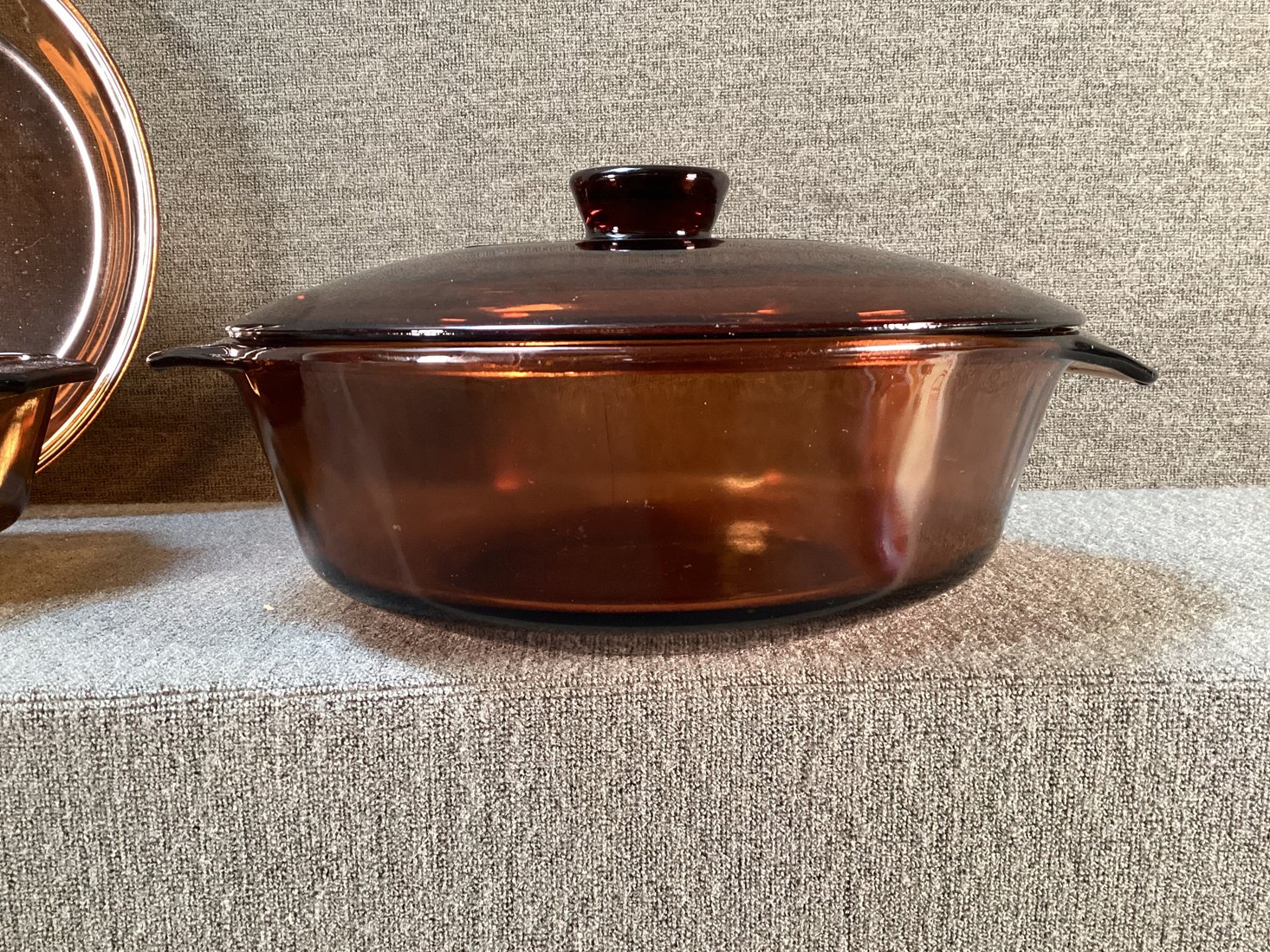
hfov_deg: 56.8
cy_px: 488
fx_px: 1174
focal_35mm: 32
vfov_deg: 44.1
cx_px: 619
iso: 320
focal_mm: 3.3
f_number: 2.4
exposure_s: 1/50
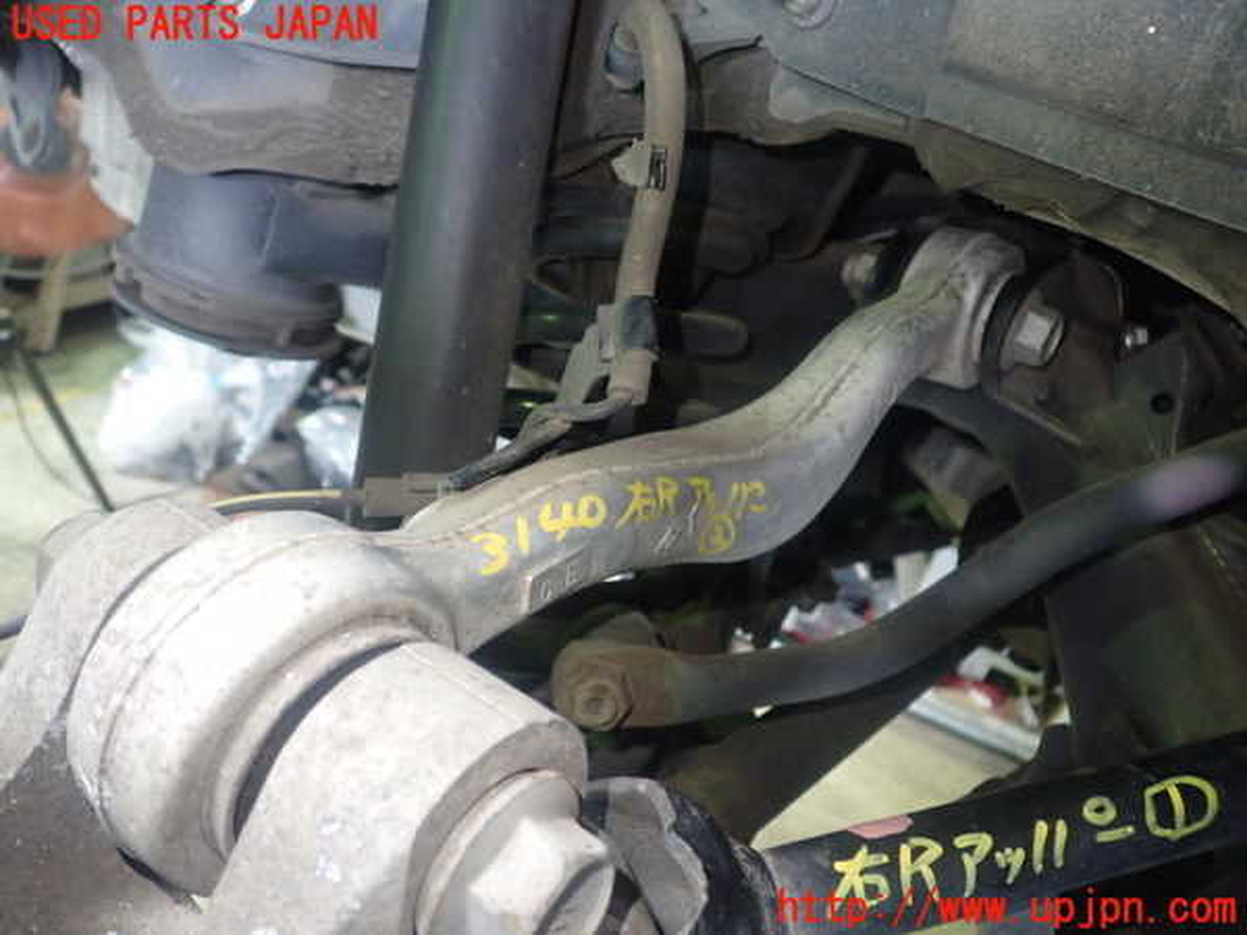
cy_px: 468
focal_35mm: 30
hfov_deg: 60.0
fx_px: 1081
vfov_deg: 46.8
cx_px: 624
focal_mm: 5.4
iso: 640
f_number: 2.3
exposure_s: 1/30
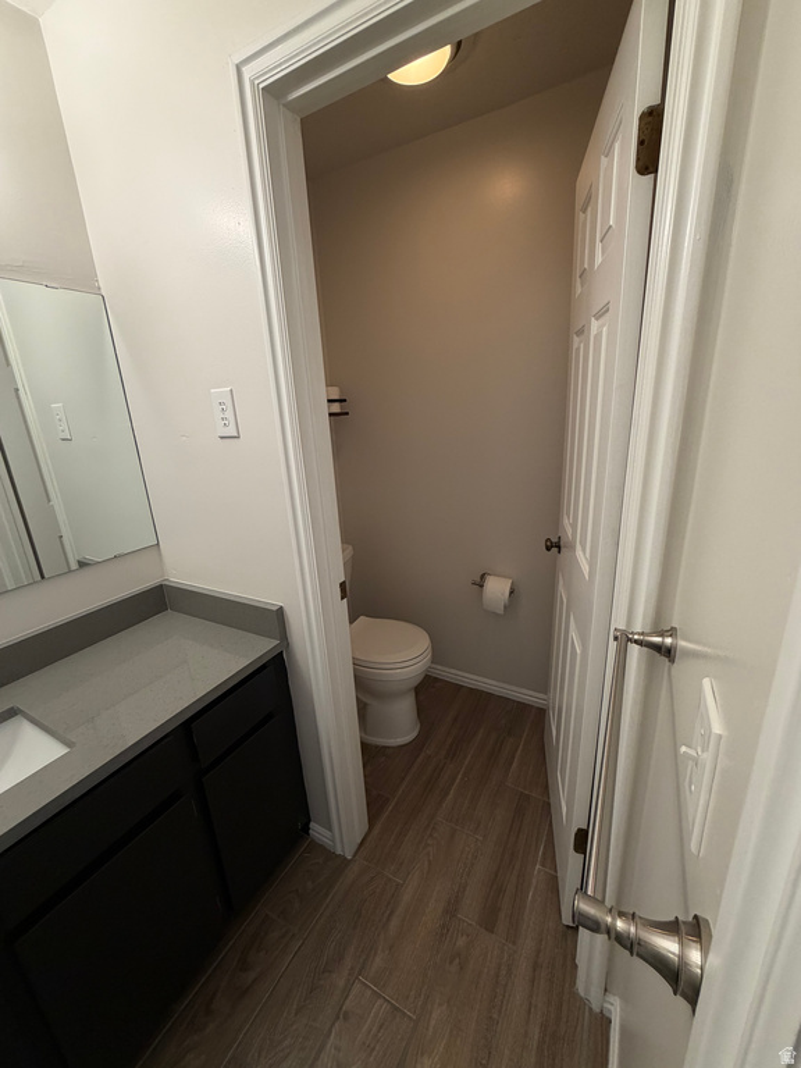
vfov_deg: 102.1
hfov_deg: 85.7
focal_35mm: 14
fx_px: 432
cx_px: 400
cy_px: 534
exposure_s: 1/120
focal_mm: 2.22
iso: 160
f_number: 2.2
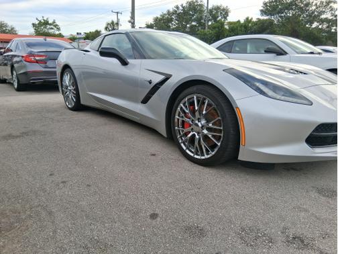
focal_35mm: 26
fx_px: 254
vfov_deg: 53.1
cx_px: 169
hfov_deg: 67.3
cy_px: 127
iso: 25
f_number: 1.8
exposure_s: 1/644
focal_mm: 3.98
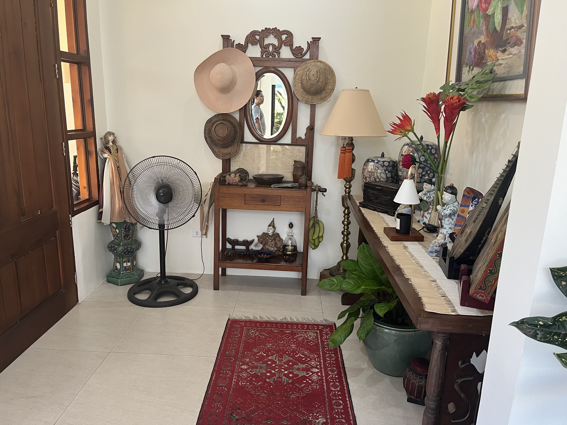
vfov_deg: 53.1
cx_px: 284
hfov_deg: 67.3
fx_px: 426
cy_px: 212
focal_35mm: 26
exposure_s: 1/73
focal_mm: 5.1
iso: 125
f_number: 1.6
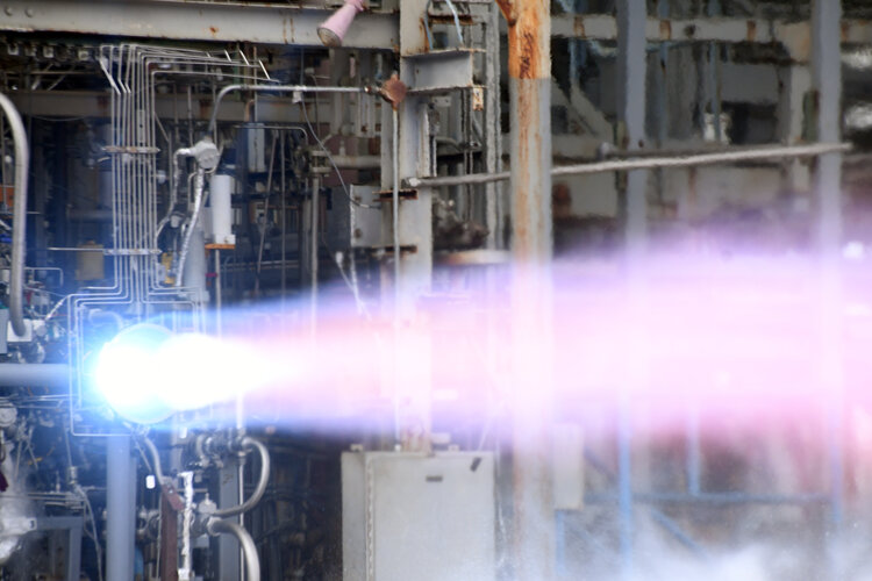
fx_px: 7993
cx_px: 436
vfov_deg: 4.2
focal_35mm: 330
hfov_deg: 6.2
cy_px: 290
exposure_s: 1/400
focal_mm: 220
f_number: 10
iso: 800
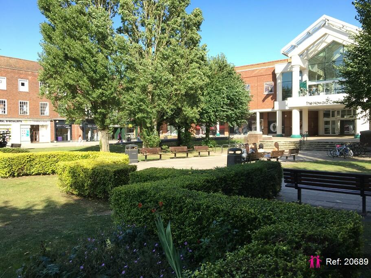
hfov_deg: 61.7
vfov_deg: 48.2
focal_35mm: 29
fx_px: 311
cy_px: 139
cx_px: 186
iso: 25
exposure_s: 1/455
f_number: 2.2
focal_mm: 4.15
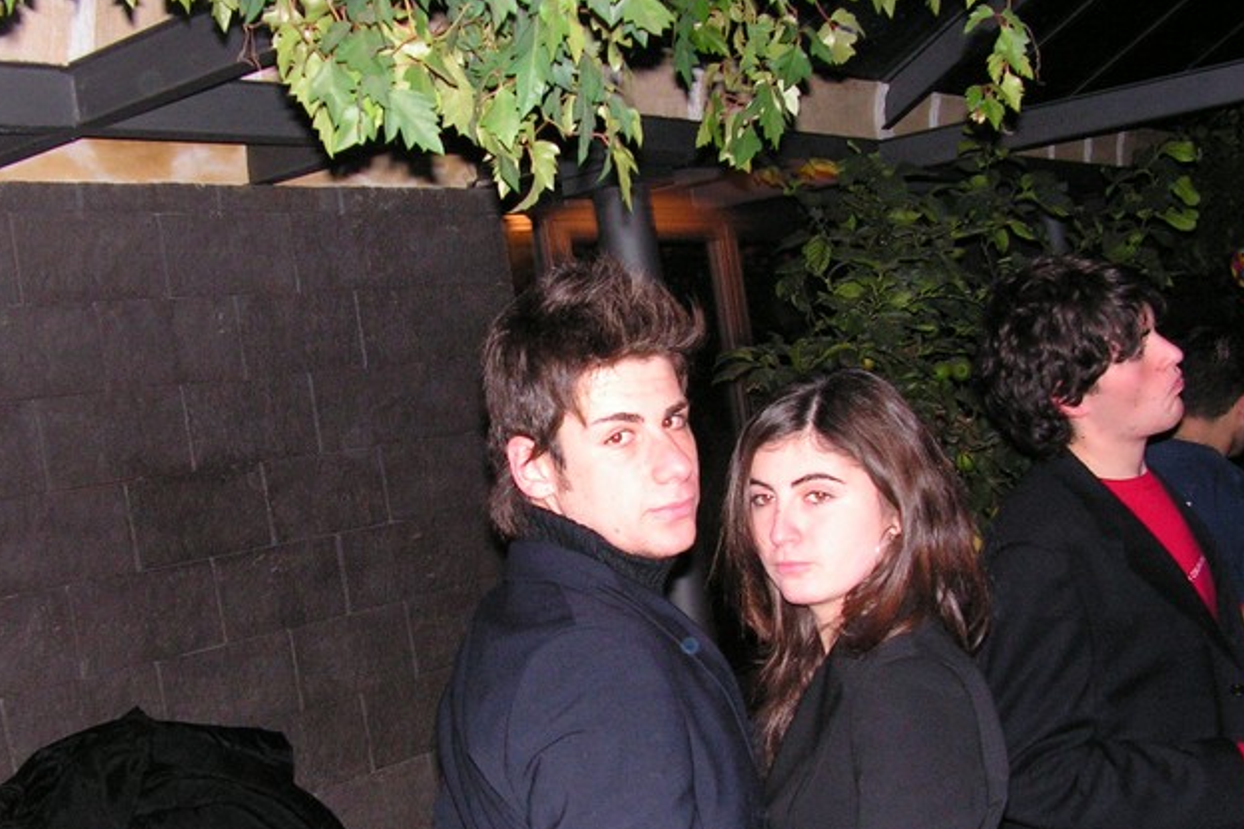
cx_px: 560
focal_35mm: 48
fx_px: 1659
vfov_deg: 28.0
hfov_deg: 41.1
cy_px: 500
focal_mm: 6
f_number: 3.2
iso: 200
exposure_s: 1/40
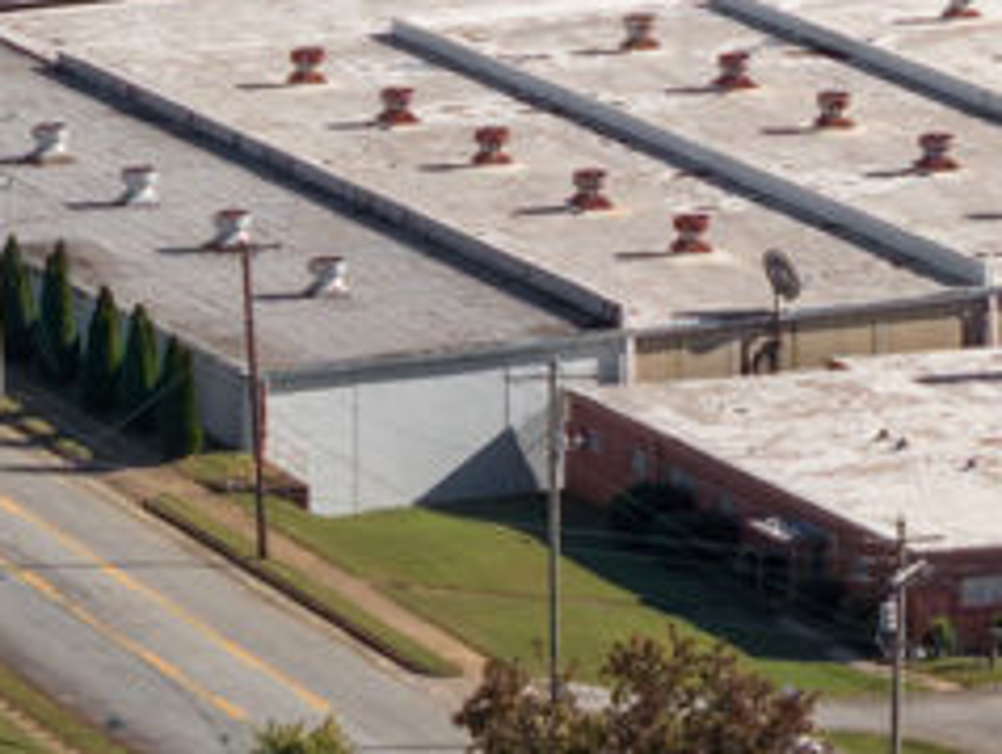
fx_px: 13618
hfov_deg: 4.2
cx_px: 1709
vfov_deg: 3.1
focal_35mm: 470
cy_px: -758
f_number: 2.8
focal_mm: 19.35
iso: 100
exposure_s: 1/50
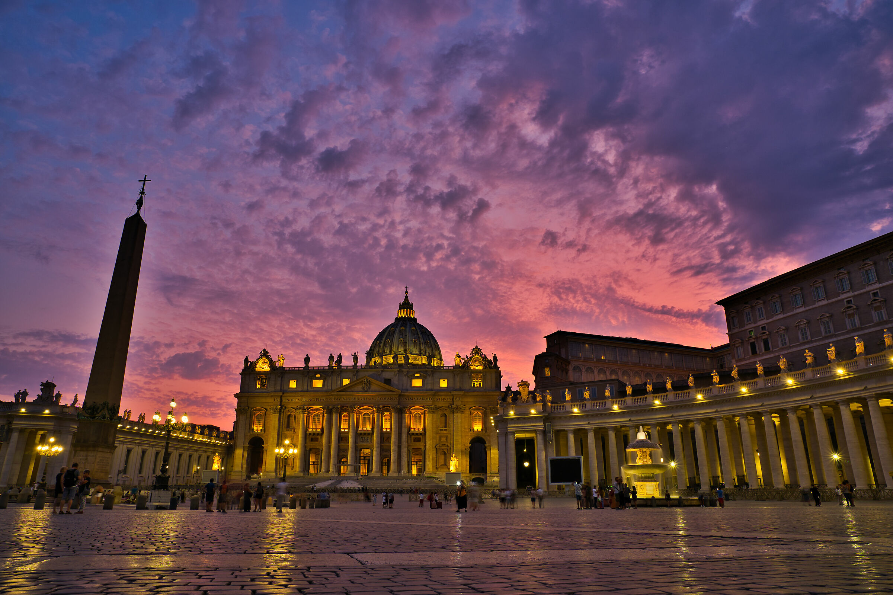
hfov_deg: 73.8
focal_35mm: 24
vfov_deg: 53.1
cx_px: 446
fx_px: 595
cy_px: 298
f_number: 11
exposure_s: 1
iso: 100
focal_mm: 24
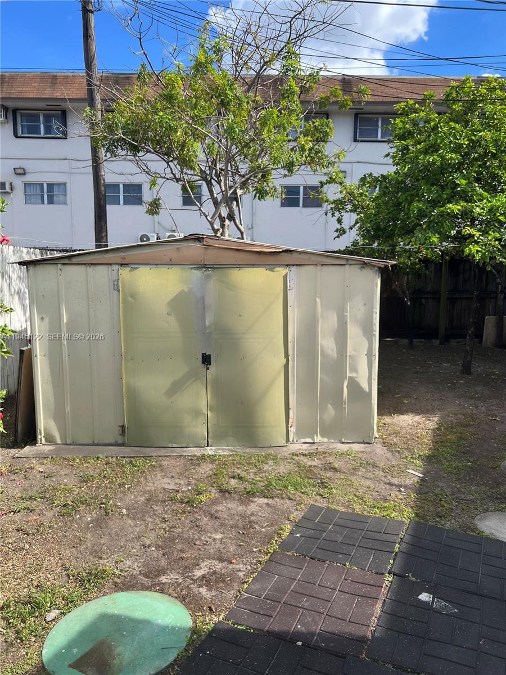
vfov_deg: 67.3
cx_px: 253
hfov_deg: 53.1
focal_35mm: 26
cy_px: 338
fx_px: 507
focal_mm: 5.7
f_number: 1.5
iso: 50
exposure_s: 1/1009
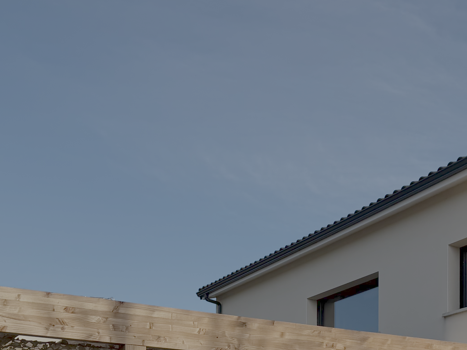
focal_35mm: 66
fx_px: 890
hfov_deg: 28.9
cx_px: 358
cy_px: 432
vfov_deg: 20.6
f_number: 1.78
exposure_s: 1/4405
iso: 80
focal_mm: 6.76
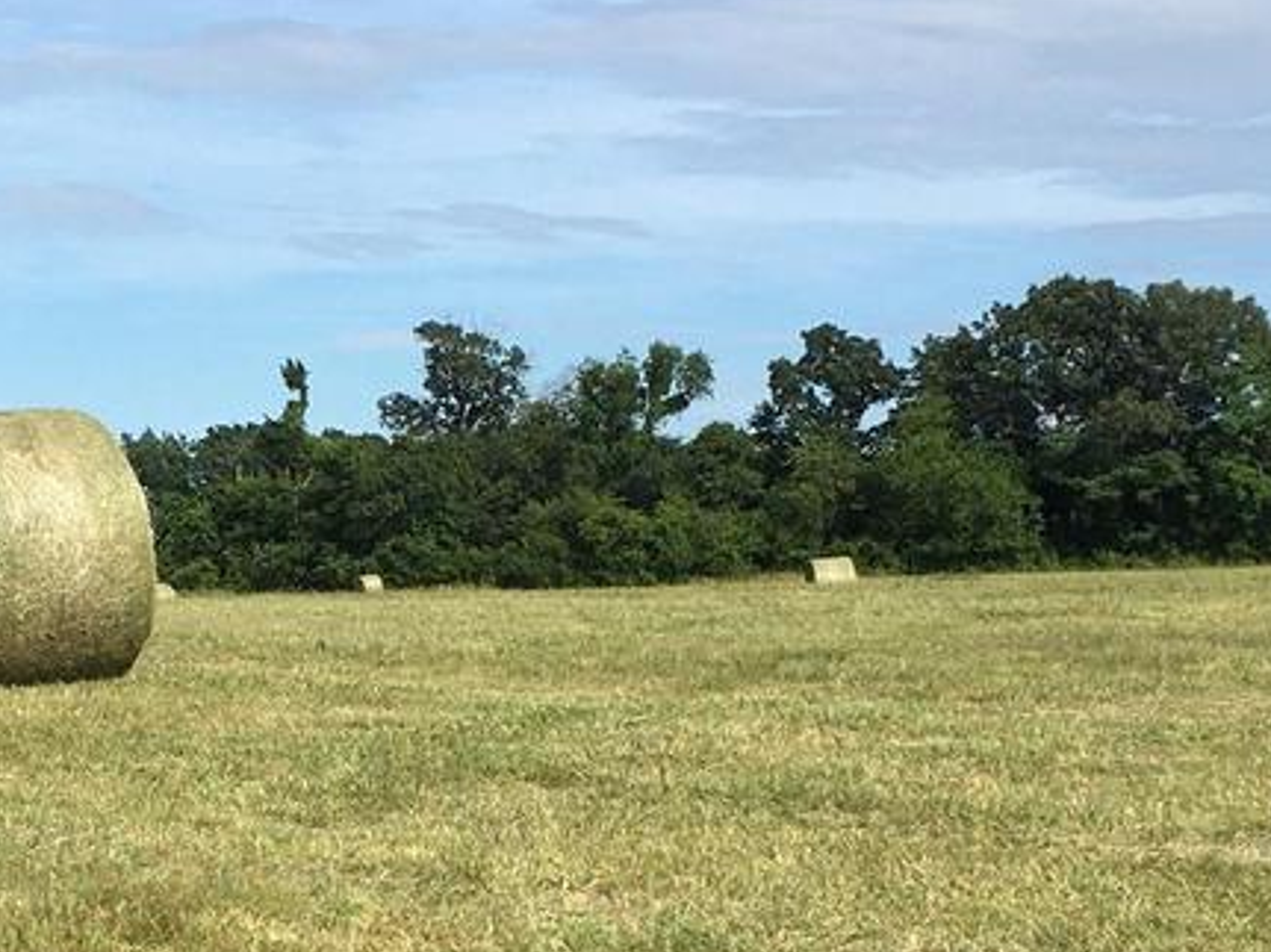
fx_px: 3561
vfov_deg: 15.2
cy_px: 719
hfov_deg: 19.8
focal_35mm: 97
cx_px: 77
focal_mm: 4.15
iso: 25
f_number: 2.2
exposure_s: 1/1832
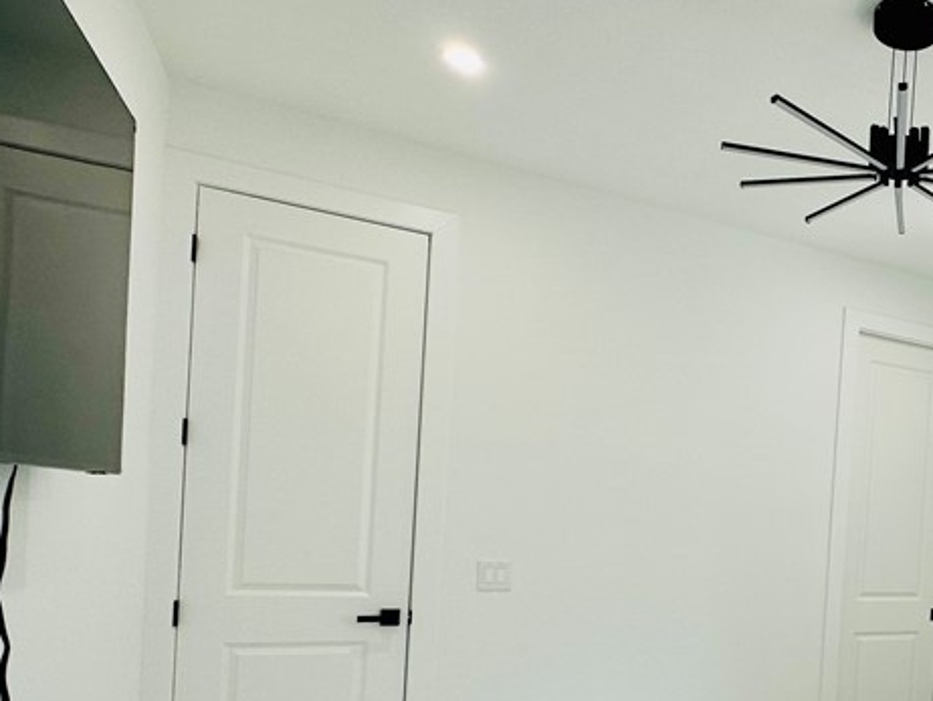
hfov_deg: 50.0
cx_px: 883
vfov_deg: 43.7
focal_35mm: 31
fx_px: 836
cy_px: 545
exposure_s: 1/120
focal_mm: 2.22
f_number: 2.2
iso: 80
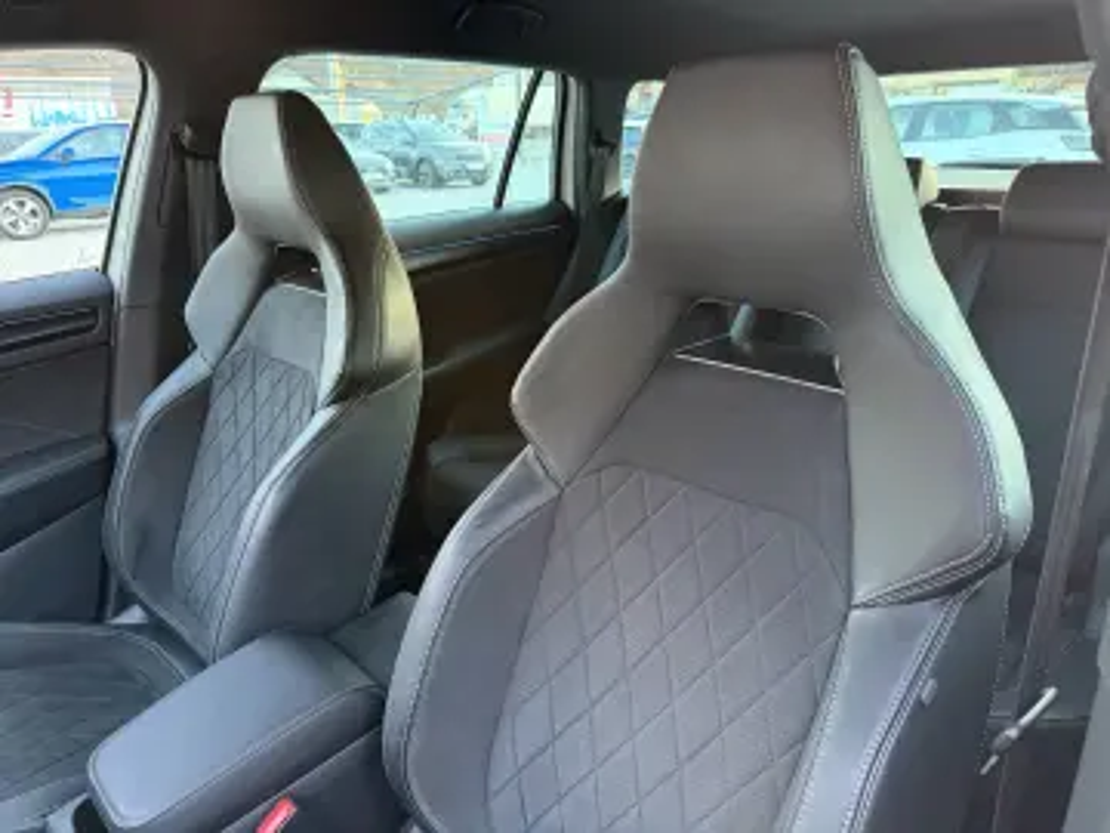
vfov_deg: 56.8
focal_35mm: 24
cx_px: 555
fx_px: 770
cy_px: 416
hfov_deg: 71.6
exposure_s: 1/60
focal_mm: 6.76
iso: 640
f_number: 1.78
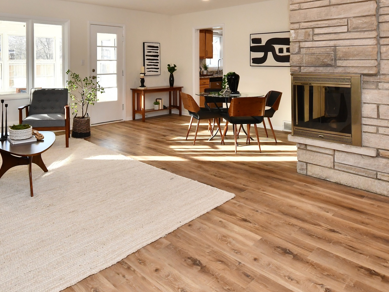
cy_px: 74
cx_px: 125
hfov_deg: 67.2
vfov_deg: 52.5
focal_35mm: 25
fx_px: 281
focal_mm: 10
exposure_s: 1/80
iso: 640
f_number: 6.3
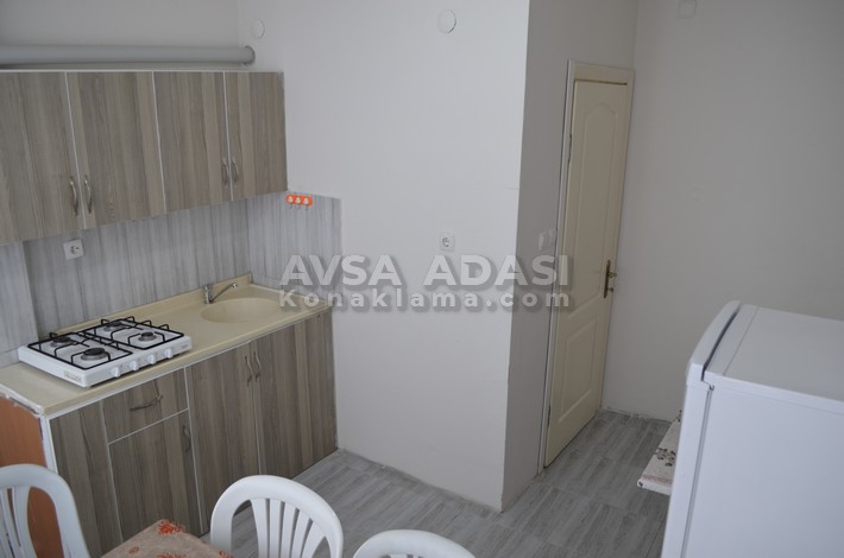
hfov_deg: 67.5
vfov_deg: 47.7
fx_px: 632
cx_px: 422
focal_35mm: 27
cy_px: 279
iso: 400
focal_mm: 18
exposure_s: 1/90
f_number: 4.8
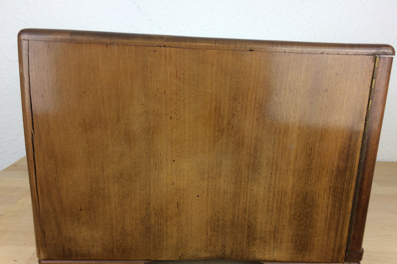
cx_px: 204
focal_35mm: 31
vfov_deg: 42.2
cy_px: 151
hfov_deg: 60.3
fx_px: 342
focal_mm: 4.15
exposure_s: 1/50
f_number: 2.2
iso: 50
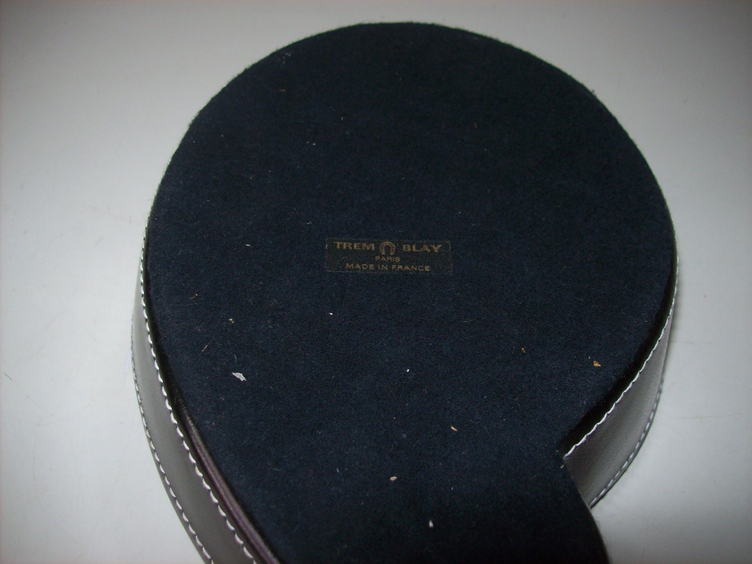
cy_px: 282
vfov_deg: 39.6
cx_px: 376
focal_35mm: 36
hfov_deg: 51.4
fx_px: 782
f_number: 2.7
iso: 80
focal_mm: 6
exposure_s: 1/64
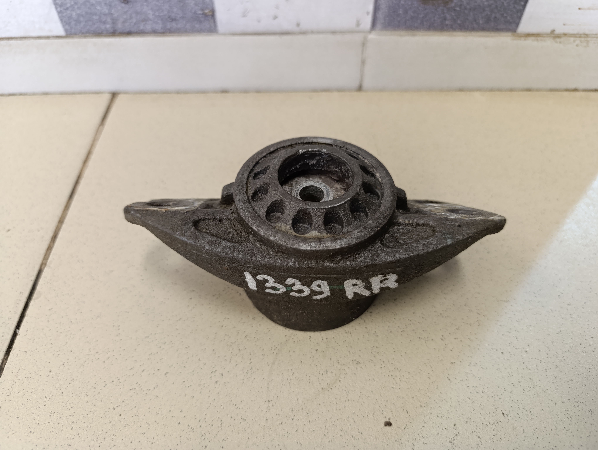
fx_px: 398
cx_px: 299
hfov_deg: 73.8
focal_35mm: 23
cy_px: 225
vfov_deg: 59.0
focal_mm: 6.14
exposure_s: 1/100
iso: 1250
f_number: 1.6
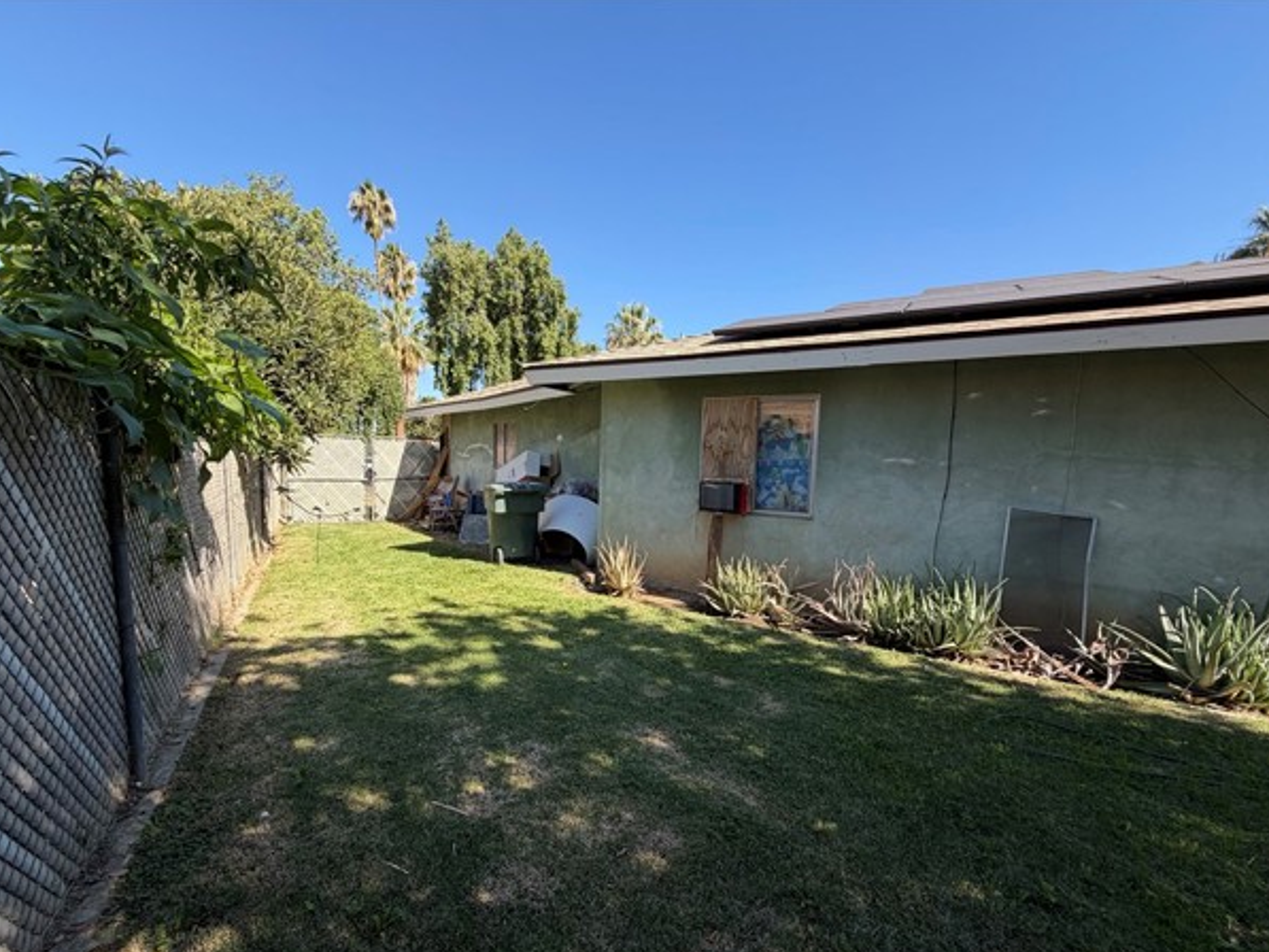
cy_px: 506
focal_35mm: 15
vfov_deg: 81.7
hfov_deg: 98.1
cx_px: 621
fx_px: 550
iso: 40
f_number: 2.2
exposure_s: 1/549
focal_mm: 2.22
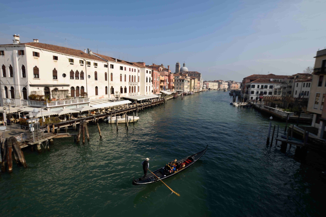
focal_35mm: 16
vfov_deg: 72.1
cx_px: 163
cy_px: 108
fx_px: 149
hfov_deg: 95.0
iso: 100
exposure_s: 1/400
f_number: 7.1
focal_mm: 11
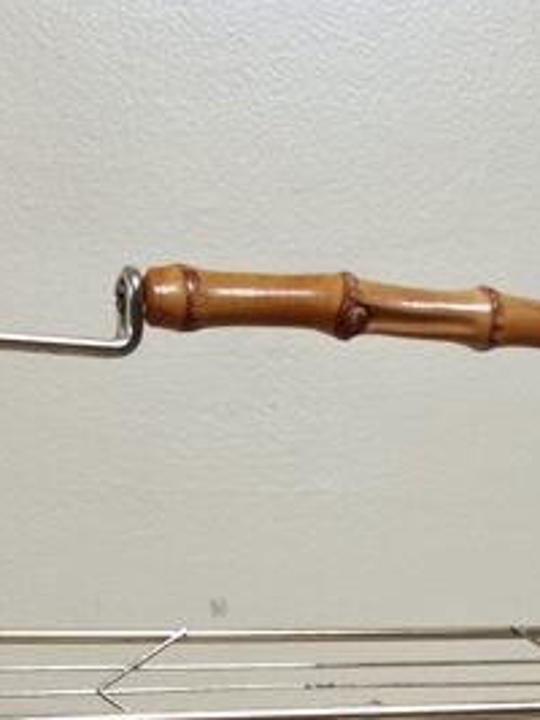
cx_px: 456
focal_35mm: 78
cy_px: 963
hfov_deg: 18.6
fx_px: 1624
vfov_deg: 22.2
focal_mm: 5.4
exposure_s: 1/100
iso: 200
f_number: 1.8
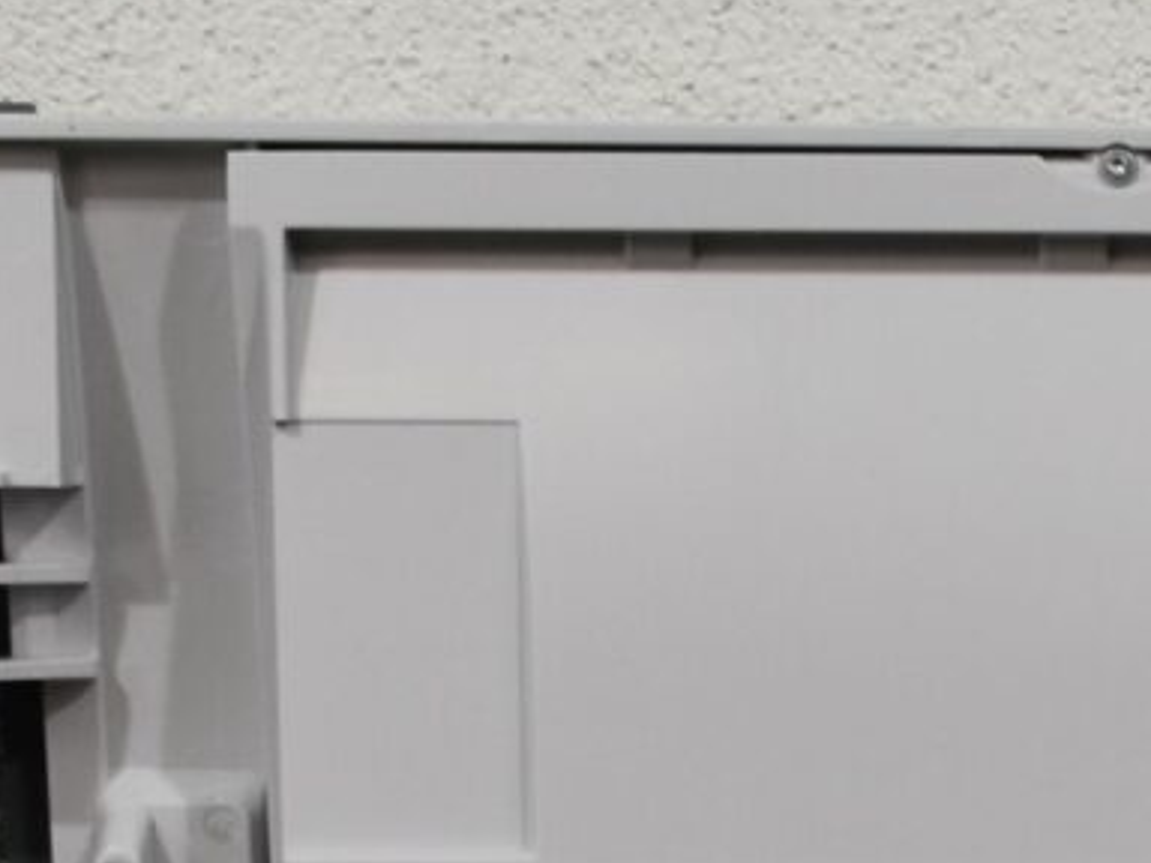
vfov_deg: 6.1
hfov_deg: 8.4
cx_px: 1595
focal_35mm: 231
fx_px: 7681
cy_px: 2084
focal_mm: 24
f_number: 5.6
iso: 400
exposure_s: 1/125
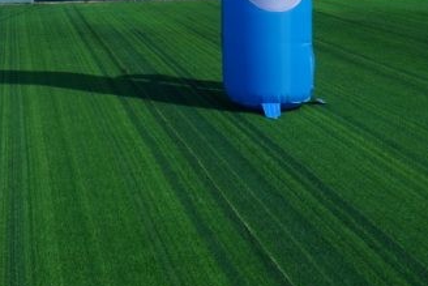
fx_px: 892
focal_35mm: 75
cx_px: 51
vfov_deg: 16.9
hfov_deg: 26.2
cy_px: -106
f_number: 10
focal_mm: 16
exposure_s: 1/320
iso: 100
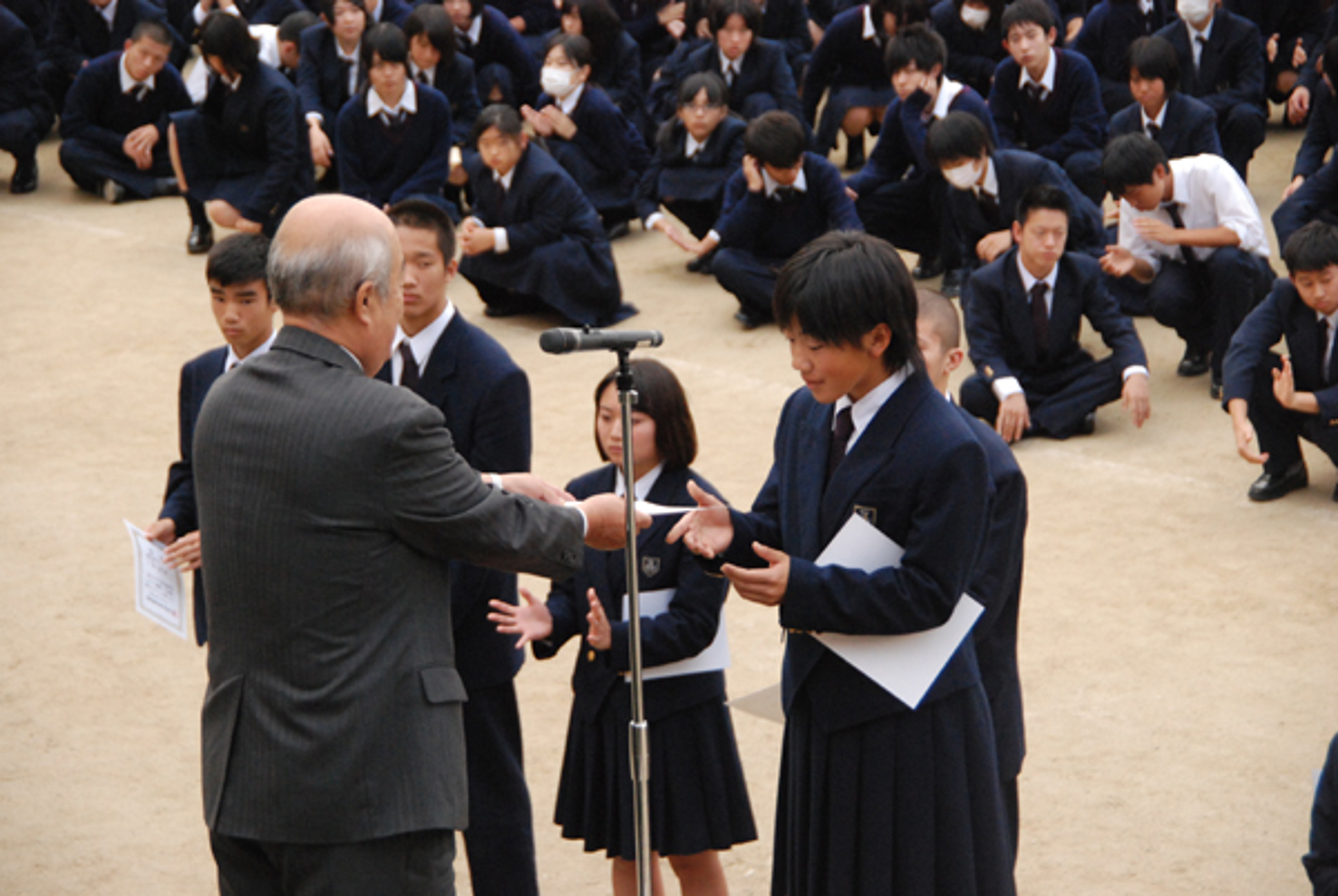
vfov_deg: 16.6
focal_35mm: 82
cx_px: 669
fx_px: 3071
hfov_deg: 24.6
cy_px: 448
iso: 1600
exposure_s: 1/500
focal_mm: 55
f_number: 5
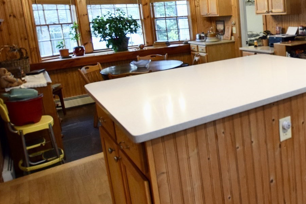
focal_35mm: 34
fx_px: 289
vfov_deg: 38.0
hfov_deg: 47.4
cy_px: 54
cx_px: 299
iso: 800
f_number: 4
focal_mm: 10
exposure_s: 1/60
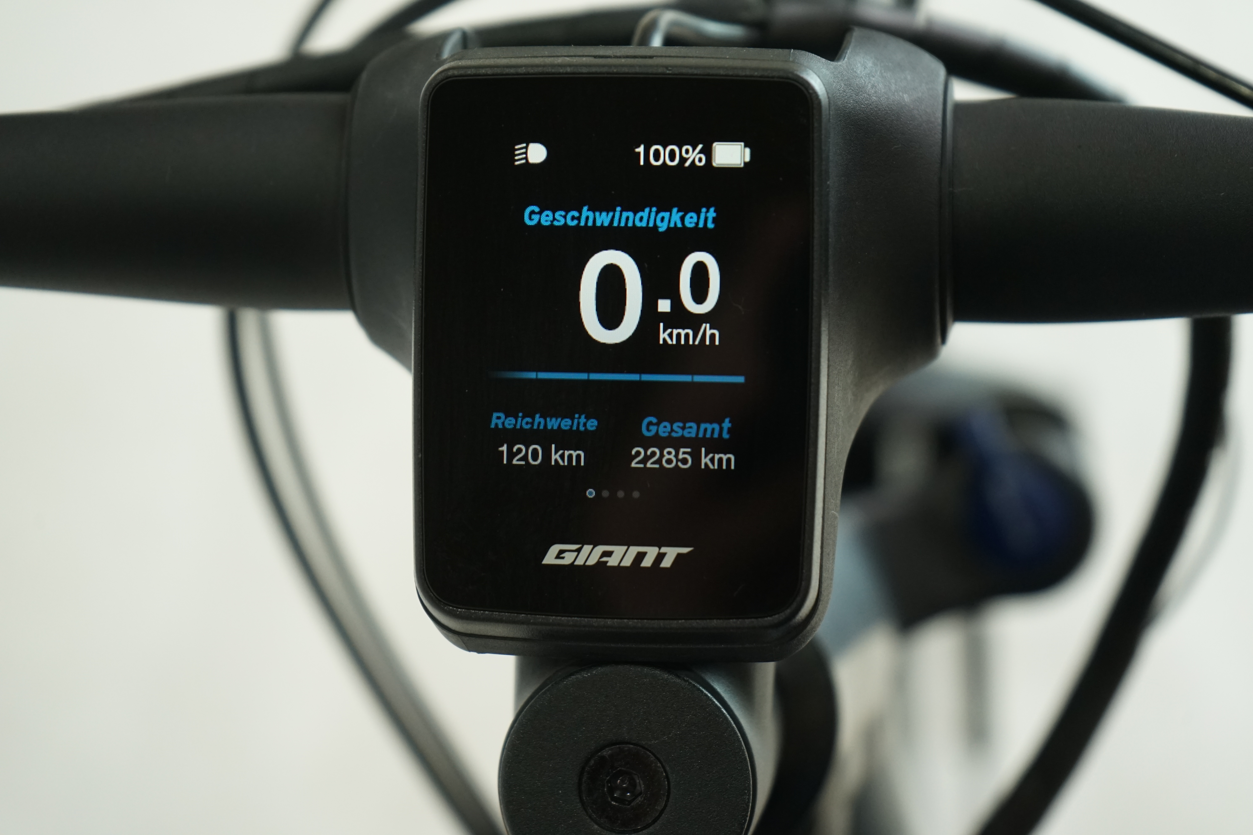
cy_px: 418
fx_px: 2436
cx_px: 626
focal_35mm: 70
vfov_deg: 19.5
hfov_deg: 28.8
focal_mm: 70
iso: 1600
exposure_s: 1/200
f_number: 5.6
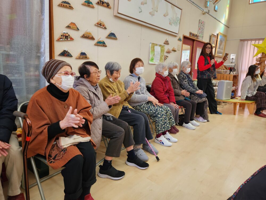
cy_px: 100
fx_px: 177
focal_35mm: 23
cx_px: 133
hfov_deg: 73.9
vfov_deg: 58.9
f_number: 1.8
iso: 80
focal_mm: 5.4
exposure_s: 1/120
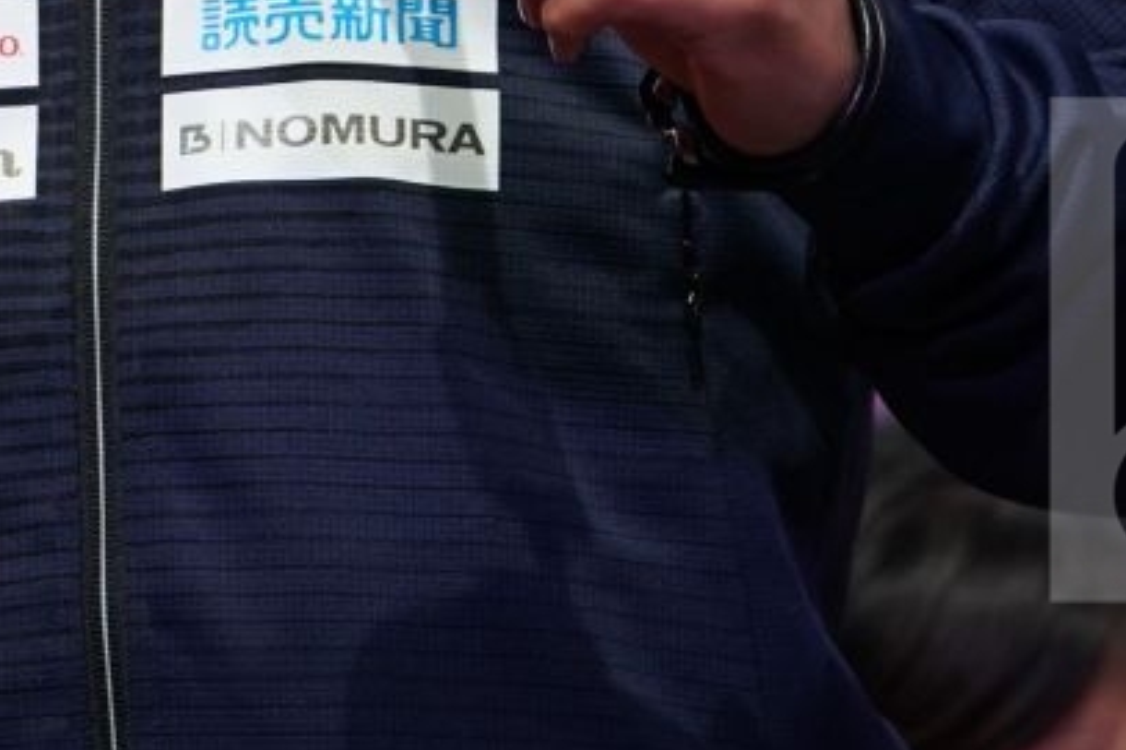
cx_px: -567
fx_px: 23635
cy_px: -634
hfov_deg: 2.7
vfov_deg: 1.8
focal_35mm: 756
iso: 1000
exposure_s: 1/250
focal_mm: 171
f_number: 3.5
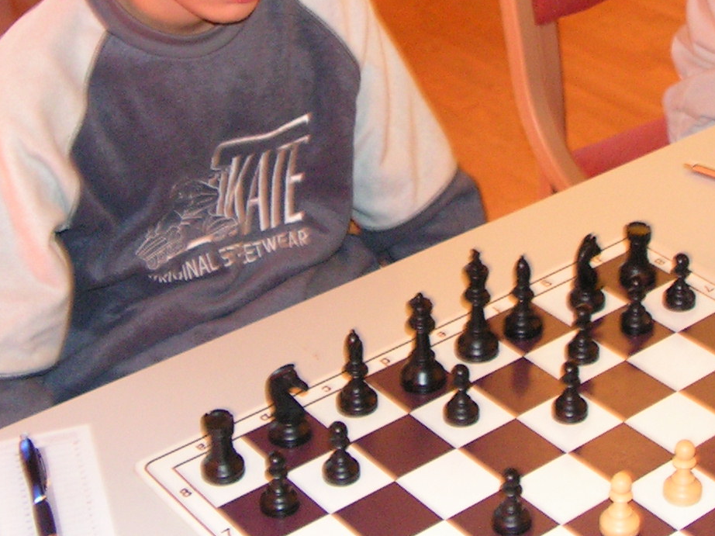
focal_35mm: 80
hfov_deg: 24.3
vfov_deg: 18.2
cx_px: 478
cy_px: 102
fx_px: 1652
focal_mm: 6
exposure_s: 1/40
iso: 200
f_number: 3.2
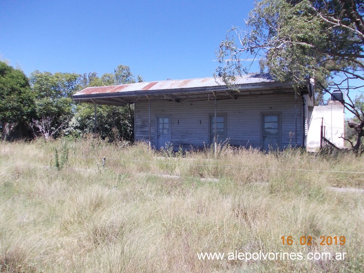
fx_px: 294
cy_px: 136
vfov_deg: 49.7
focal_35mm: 28
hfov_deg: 63.5
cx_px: 182
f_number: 5.4
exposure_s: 1/200
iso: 80
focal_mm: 4
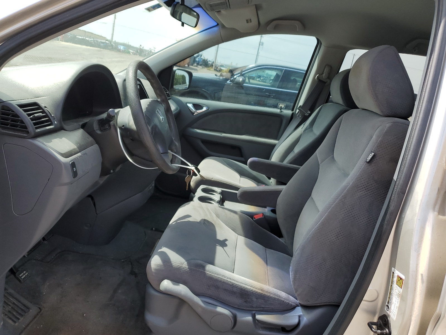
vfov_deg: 53.1
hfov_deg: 67.3
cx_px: 223
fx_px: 335
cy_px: 168
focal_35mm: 26
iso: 50
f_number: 1.5
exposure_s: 1/909
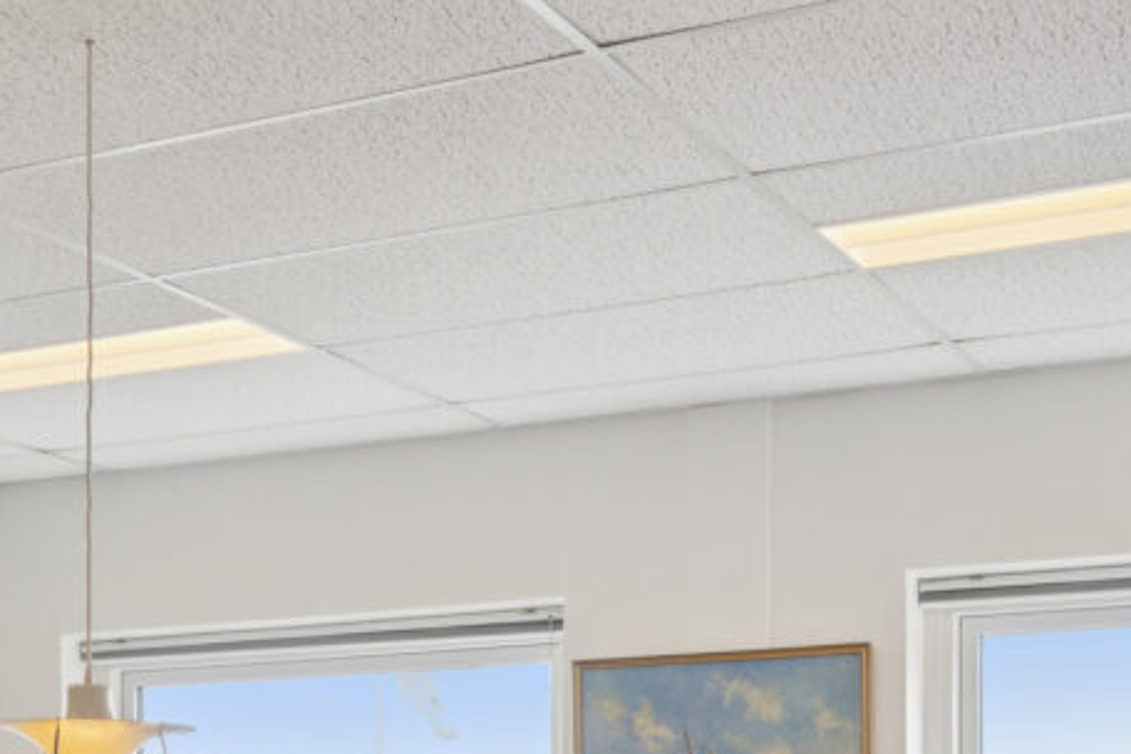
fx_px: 2199
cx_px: 432
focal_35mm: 70
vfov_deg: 18.2
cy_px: 959
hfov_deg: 28.7
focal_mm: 16
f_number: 8
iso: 200
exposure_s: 1/6
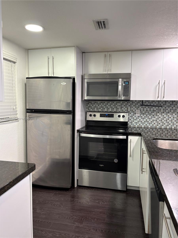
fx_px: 178
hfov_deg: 53.1
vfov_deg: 67.3
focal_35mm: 26
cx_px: 89
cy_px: 119
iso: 160
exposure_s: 1/60
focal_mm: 5.96
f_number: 1.6
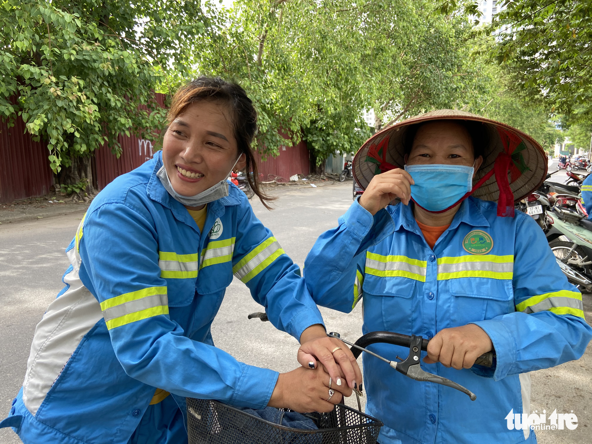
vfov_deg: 53.1
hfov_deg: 67.3
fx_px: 445
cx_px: 296
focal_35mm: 26
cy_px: 222
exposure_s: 1/122
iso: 40
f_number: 1.8
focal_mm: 4.25
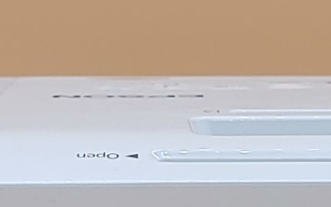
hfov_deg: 9.9
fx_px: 1905
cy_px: 275
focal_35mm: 211
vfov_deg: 6.2
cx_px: 132
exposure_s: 1/102
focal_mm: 4.36
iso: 50
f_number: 1.8
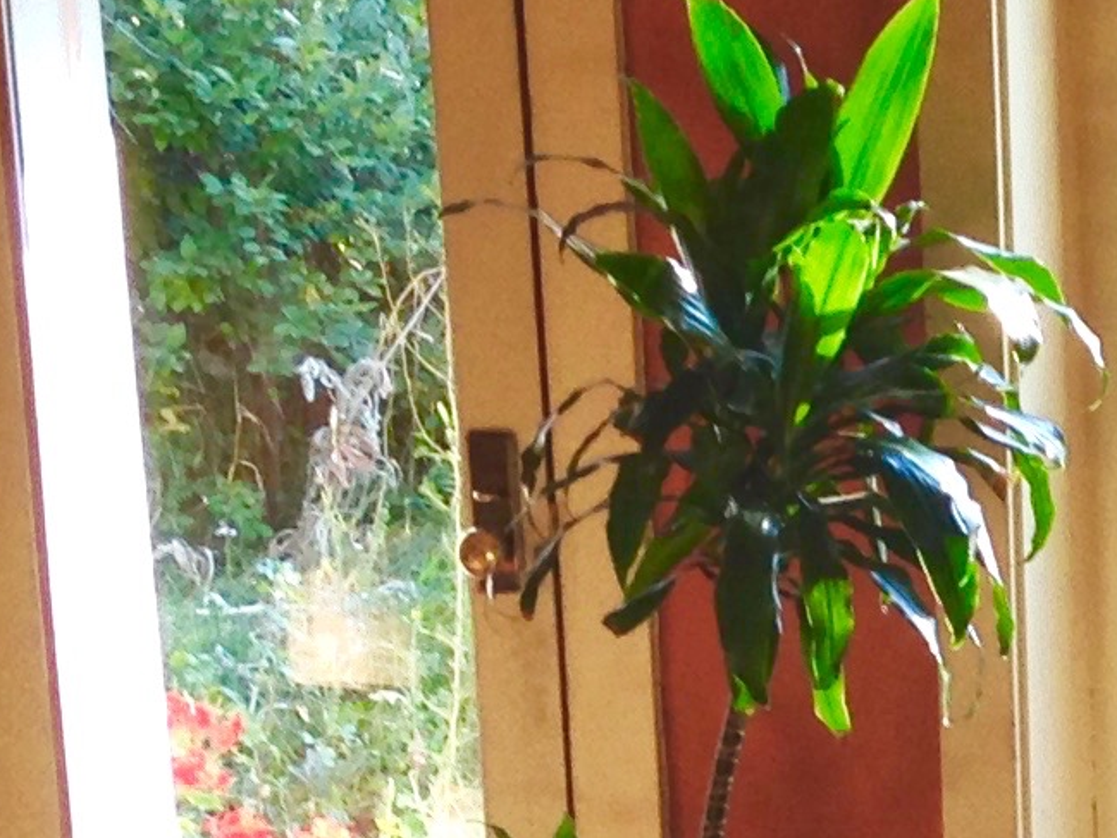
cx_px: 1599
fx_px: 5358
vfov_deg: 8.8
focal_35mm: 166
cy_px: 1156
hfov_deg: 11.5
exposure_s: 1/60
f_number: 2.4
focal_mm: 4.12
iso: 50
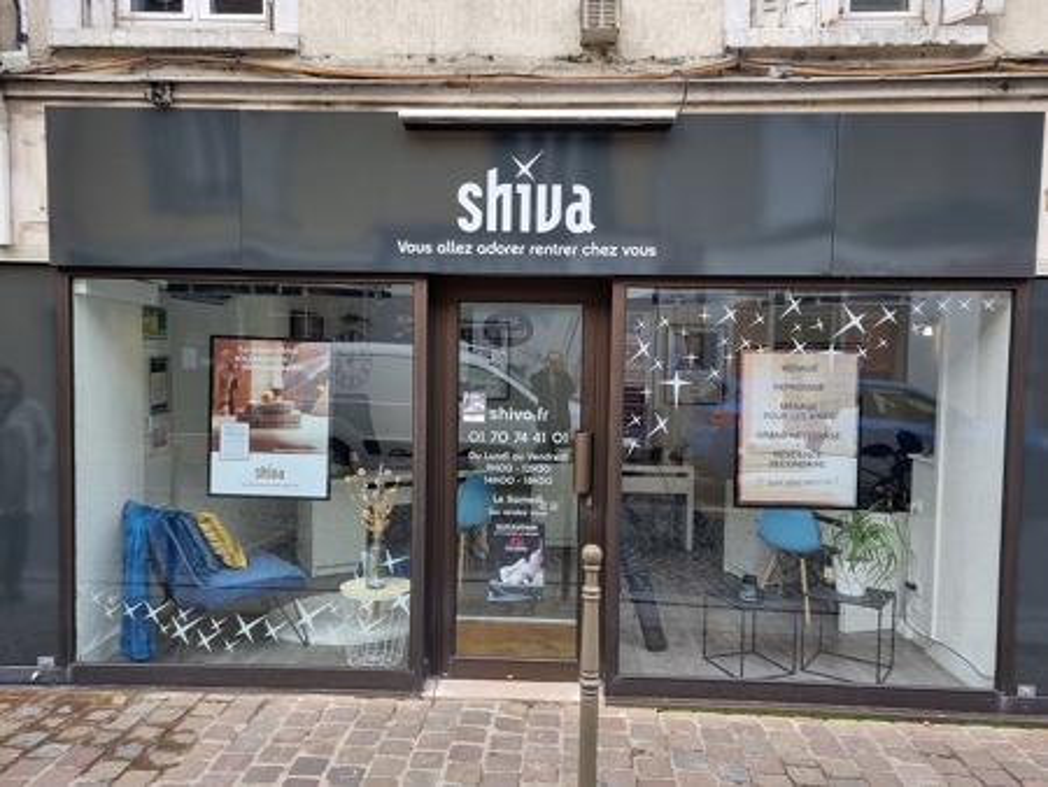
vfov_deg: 53.1
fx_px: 788
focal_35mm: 26
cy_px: 394
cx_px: 524
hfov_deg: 67.3
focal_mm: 5.4
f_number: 1.8
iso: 50
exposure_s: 1/308
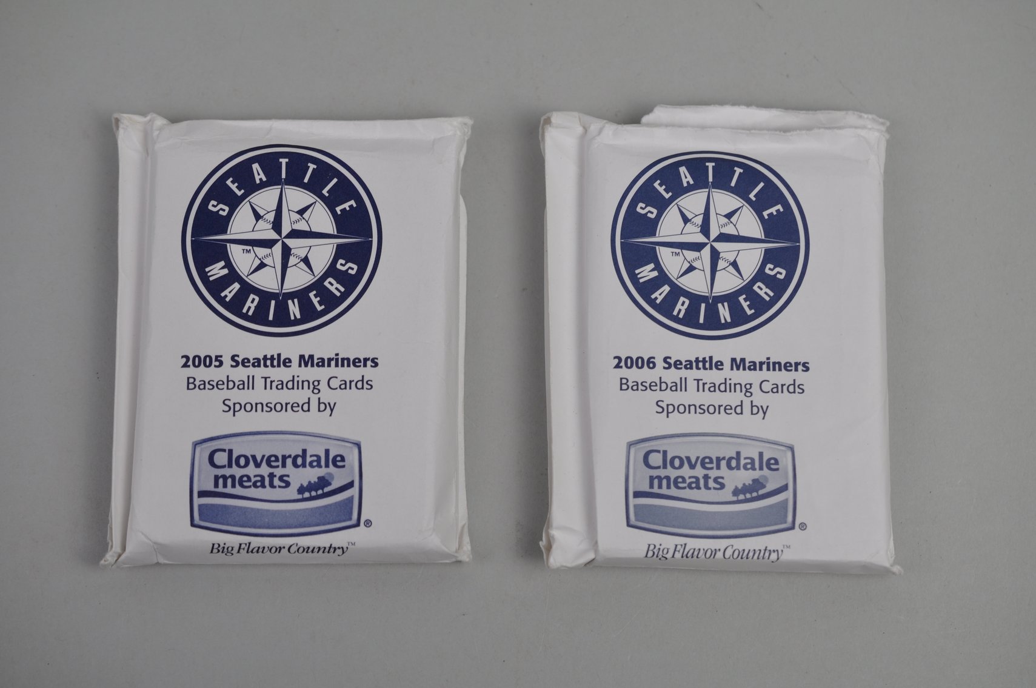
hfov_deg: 33.4
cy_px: 344
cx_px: 518
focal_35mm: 60
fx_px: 1725
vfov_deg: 22.6
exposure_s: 1/100
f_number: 5
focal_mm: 40
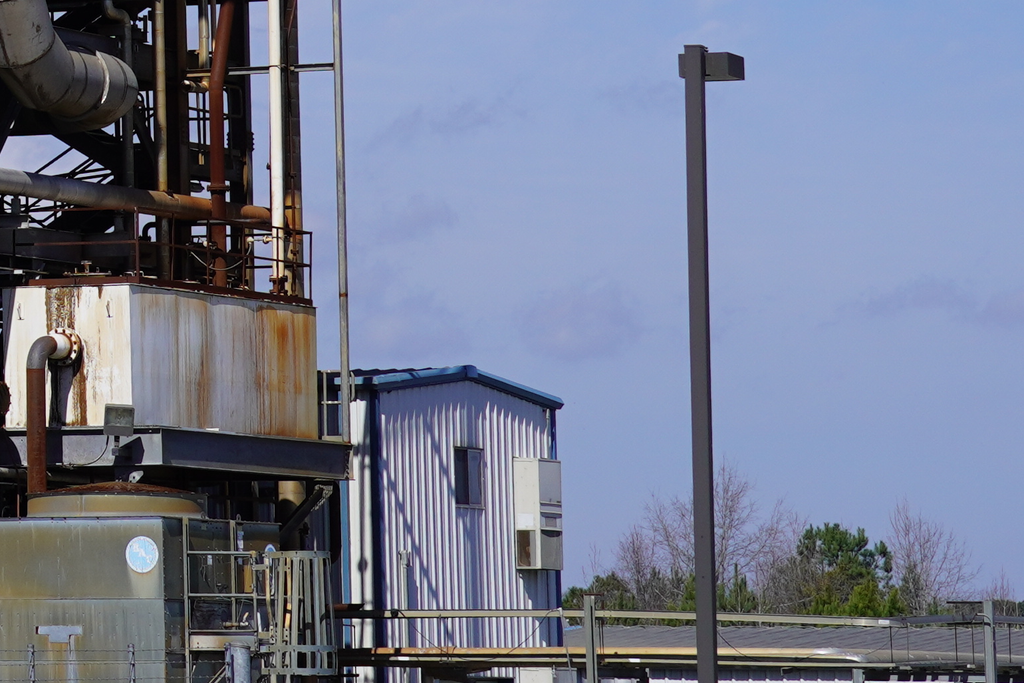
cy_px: -423
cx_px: -762
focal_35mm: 228
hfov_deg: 8.7
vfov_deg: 5.9
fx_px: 6484
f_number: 5
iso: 100
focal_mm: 39
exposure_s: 1/1250
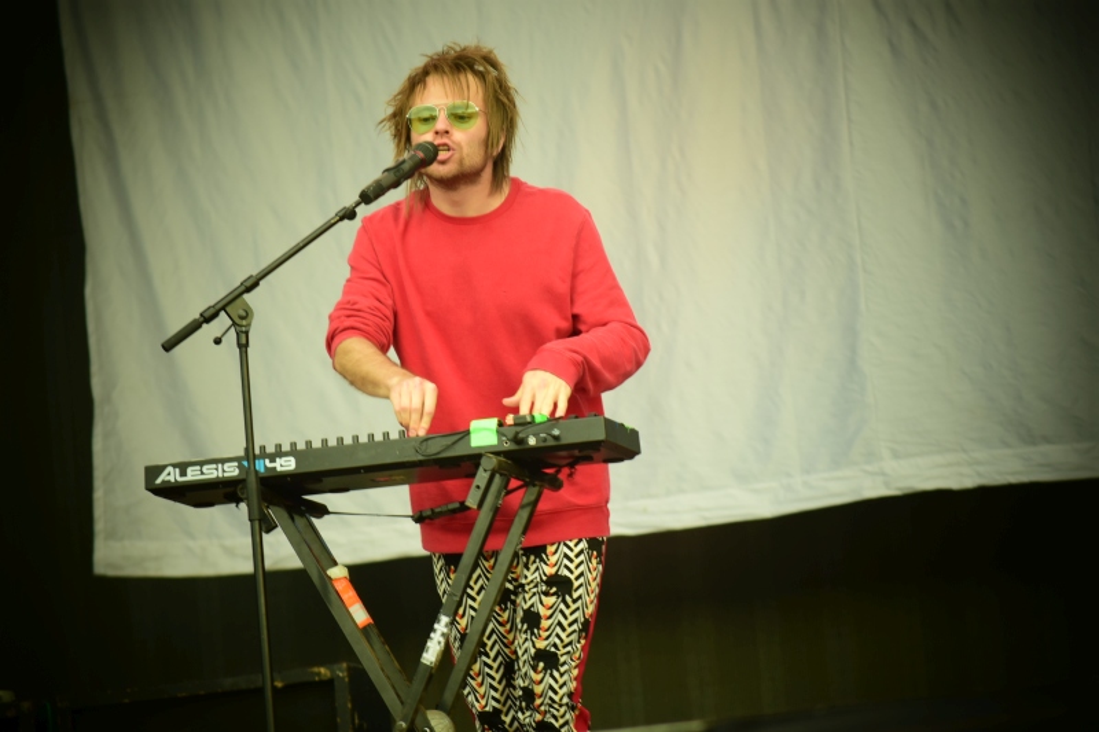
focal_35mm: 202
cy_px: 366
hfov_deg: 10.2
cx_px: 550
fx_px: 6180
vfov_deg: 6.8
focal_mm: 135
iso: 400
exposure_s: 1/160
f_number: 6.3
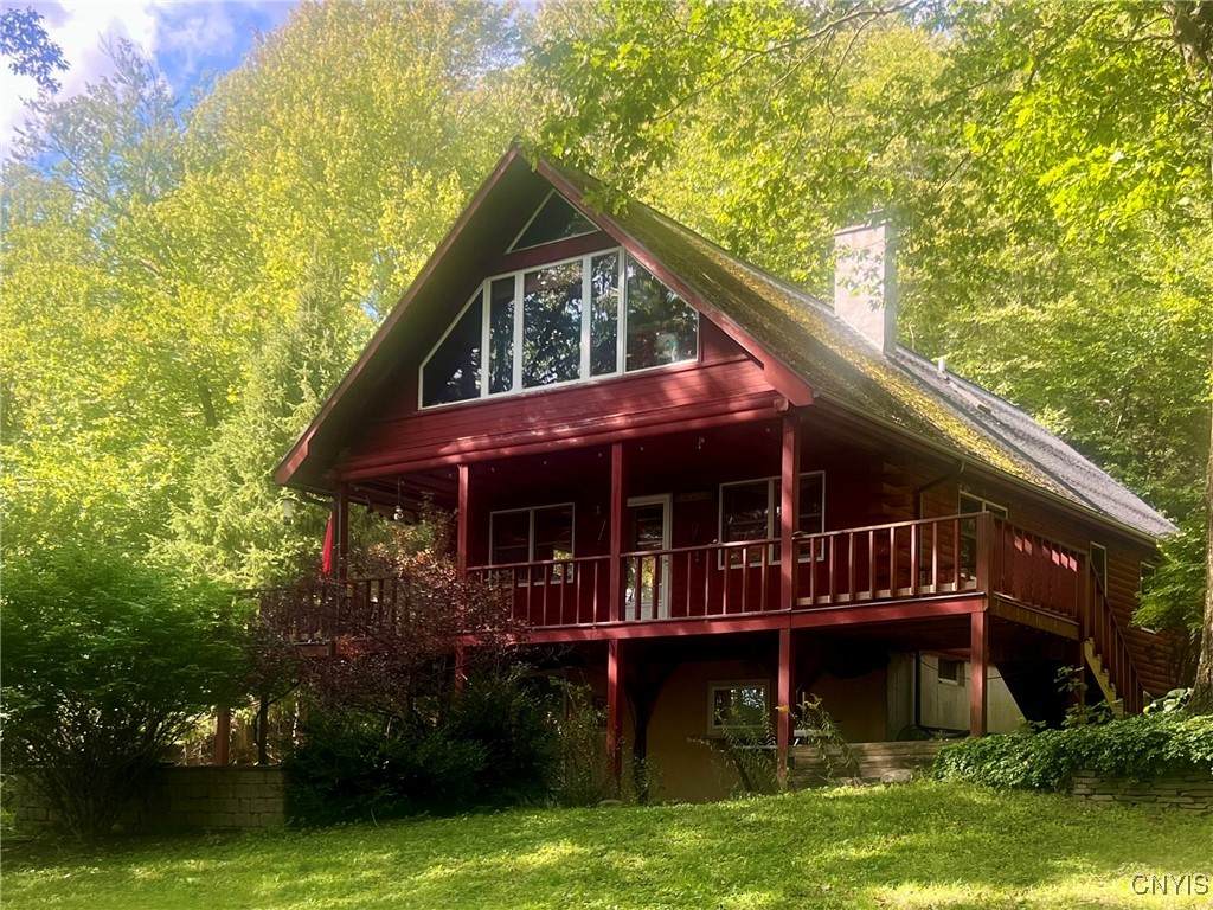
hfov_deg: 67.3
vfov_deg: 53.1
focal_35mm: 26
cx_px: 606
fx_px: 911
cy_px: 455
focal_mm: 5.7
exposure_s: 1/511
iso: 50
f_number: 1.5
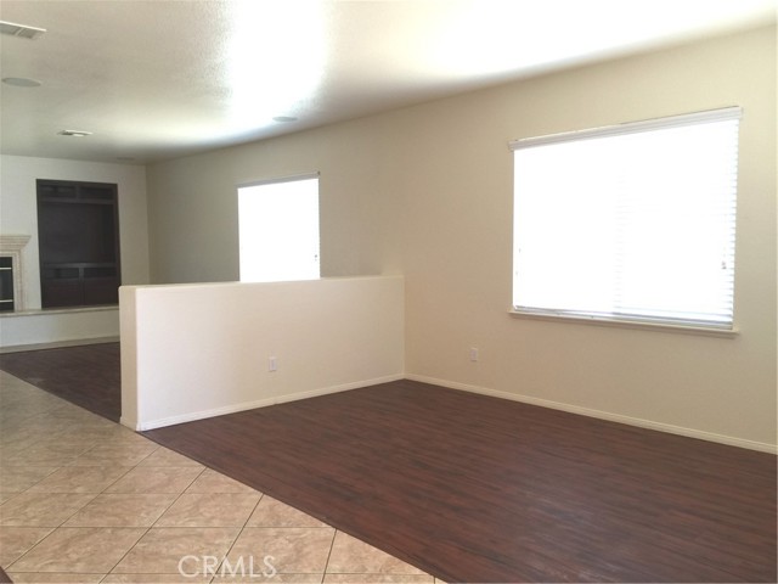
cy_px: 292
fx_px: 652
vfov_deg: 48.2
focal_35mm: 29
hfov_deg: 61.7
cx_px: 389
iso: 32
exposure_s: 1/30
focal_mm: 4.15
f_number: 2.2
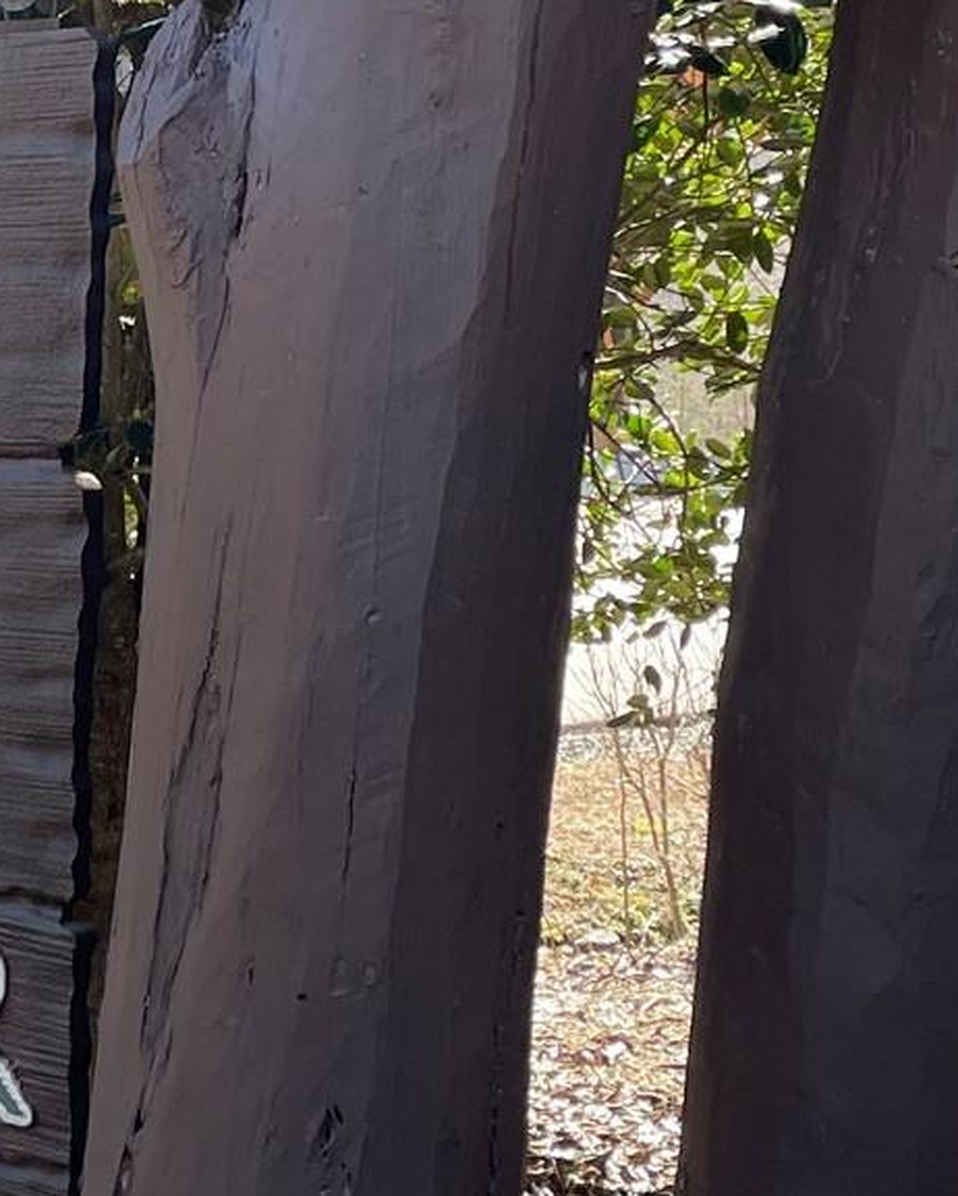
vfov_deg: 21.2
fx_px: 3188
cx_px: -475
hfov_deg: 15.7
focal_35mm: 90
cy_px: 479
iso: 32
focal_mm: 4.2
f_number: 1.6
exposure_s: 1/301
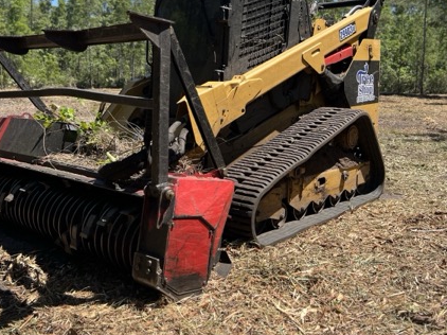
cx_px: 228
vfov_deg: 38.4
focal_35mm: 37
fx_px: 478
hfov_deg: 50.2
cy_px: 129
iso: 50
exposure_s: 1/2083
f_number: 1.5
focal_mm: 5.7
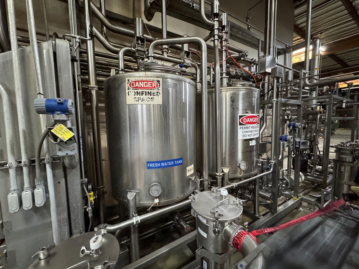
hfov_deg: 102.1
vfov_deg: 85.7
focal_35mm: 14
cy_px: 134
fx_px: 145
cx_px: 180
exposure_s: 1/60
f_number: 2.2
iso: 1250
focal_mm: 2.22
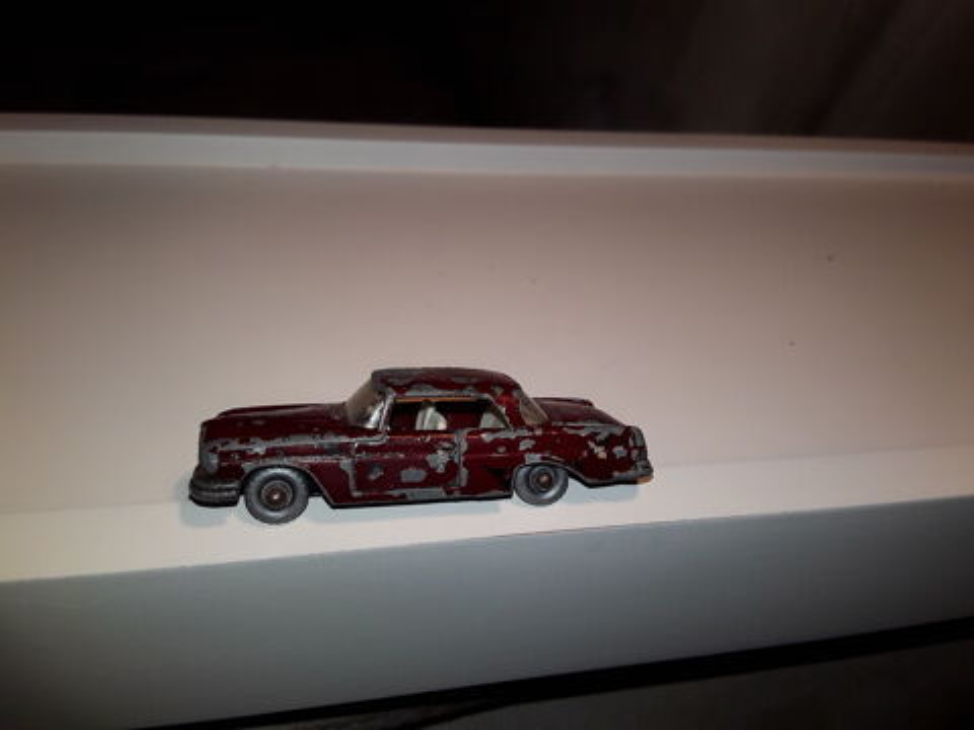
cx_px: 487
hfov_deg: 65.3
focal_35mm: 27
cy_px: 365
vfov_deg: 51.4
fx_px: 760
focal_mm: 2.91
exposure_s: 1/650
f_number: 1.9
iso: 40
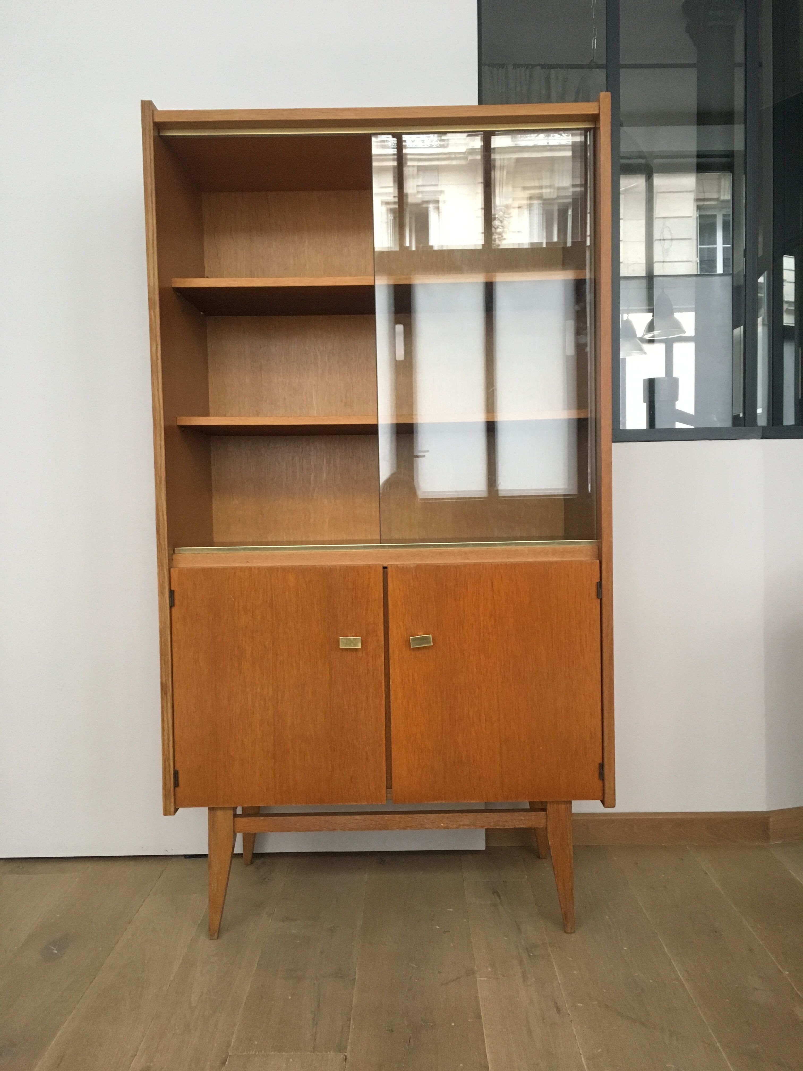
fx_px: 897
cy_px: 536
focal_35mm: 29
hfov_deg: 48.2
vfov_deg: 61.7
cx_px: 402
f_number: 2.2
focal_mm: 4.15
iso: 200
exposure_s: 1/33
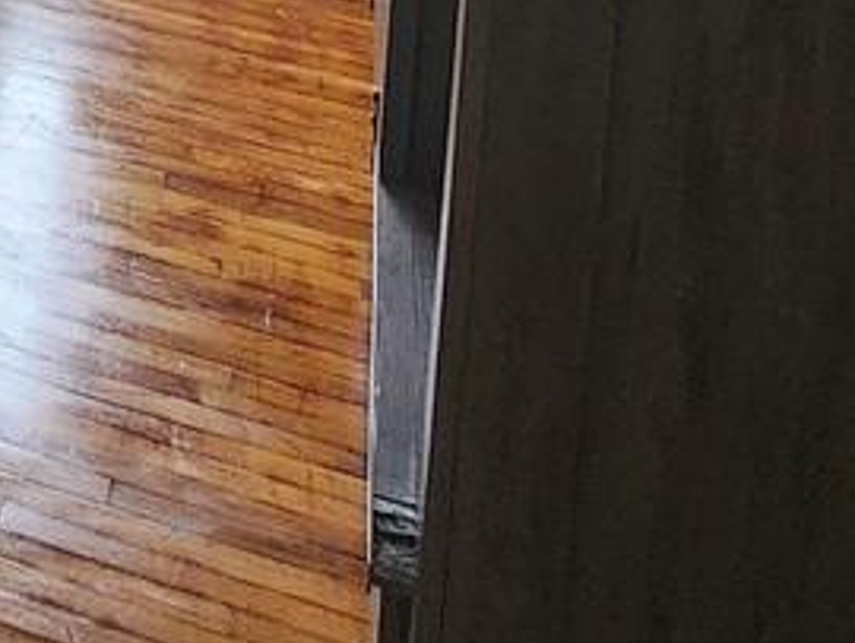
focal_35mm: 77
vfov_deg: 14.1
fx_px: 1904
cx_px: -589
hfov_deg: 20.0
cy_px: -839
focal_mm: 2.2
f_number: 2.2
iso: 160
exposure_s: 1/60
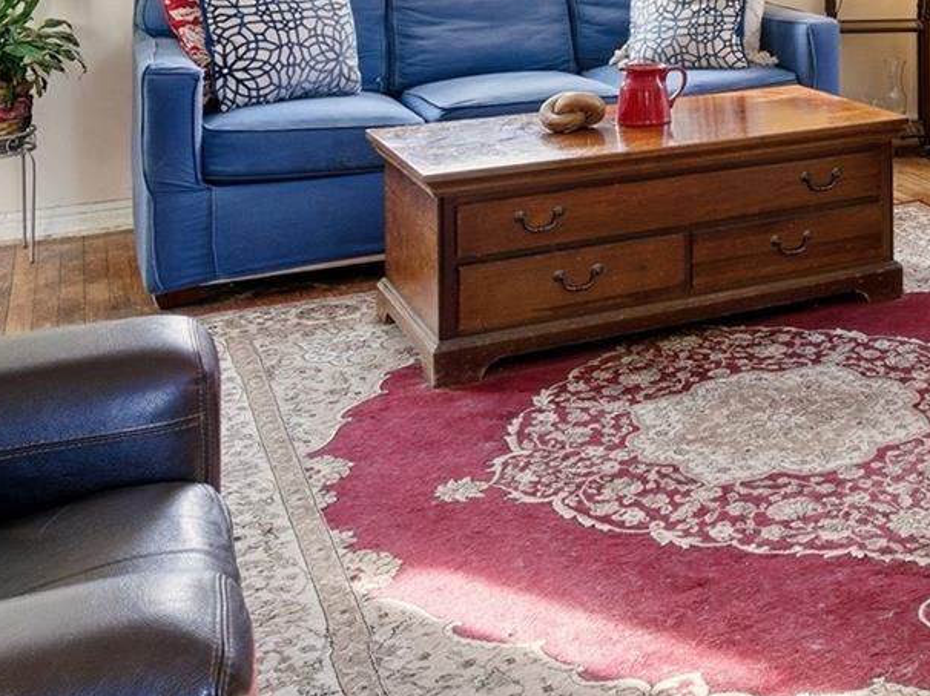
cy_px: -156
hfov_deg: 32.2
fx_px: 1396
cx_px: 1040
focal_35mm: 52
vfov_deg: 25.0
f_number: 9
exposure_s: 1/25
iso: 250
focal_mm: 16
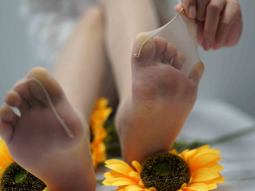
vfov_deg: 21.0
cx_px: 147
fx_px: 516
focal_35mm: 70
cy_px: 86
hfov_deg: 27.7
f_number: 2
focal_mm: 50
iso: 800
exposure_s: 1/320
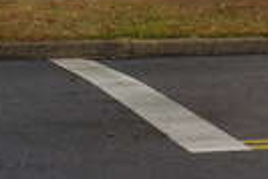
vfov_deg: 4.9
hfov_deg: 7.2
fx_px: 2020
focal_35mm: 271
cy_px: -343
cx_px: 598
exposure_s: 1/200
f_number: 11
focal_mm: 30
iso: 100
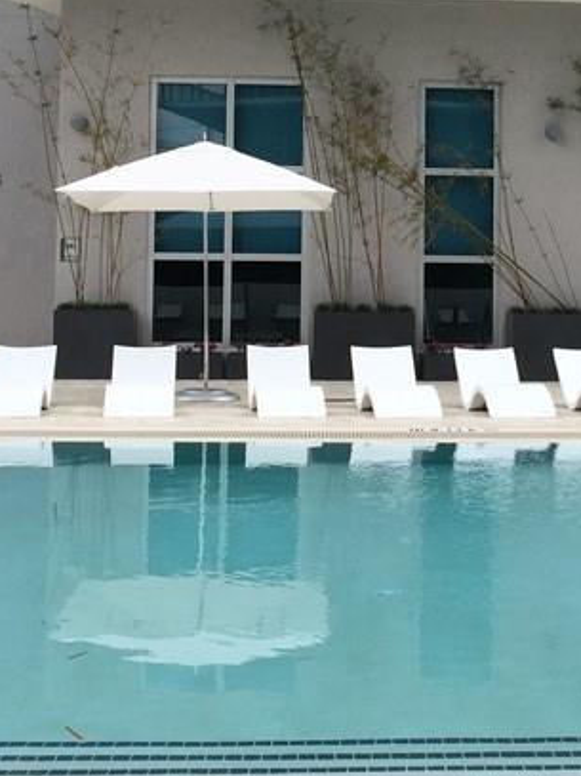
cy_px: 177
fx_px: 1635
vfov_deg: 26.3
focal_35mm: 73
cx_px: 438
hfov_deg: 20.0
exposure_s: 1/1208
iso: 32
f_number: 2.2
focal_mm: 4.15
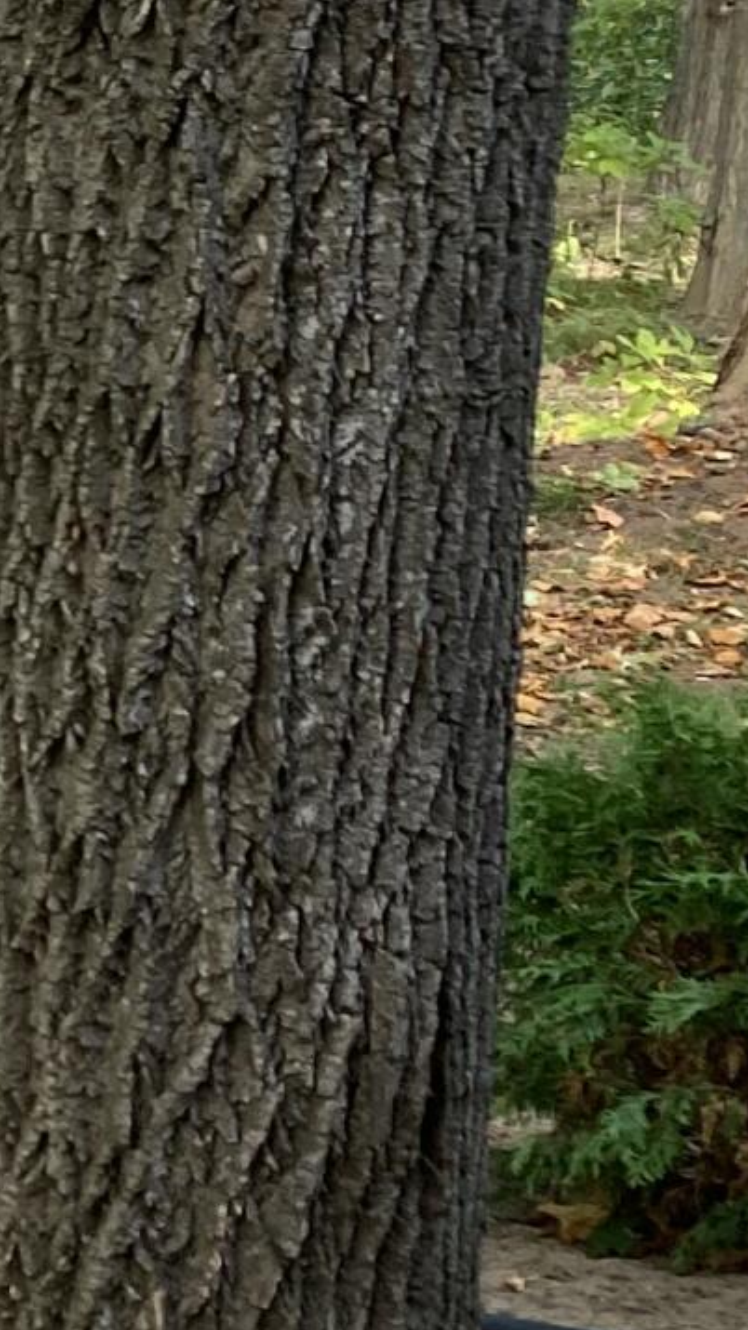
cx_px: -1624
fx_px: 4515
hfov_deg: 7.9
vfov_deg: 16.8
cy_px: 692
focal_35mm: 128
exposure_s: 1/121
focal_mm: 3.99
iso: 50
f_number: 1.8
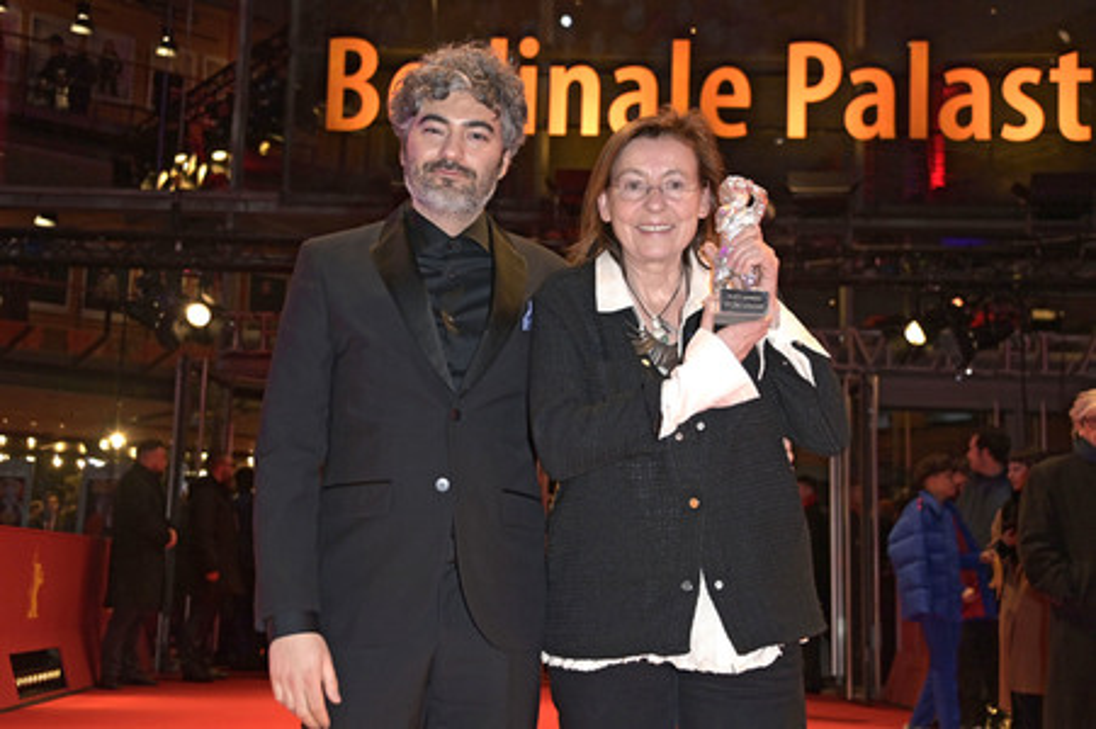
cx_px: 548
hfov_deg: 41.1
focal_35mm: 48
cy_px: 364
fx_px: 1460
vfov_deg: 28.0
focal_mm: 48
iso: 1000
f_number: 4.5
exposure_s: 1/250
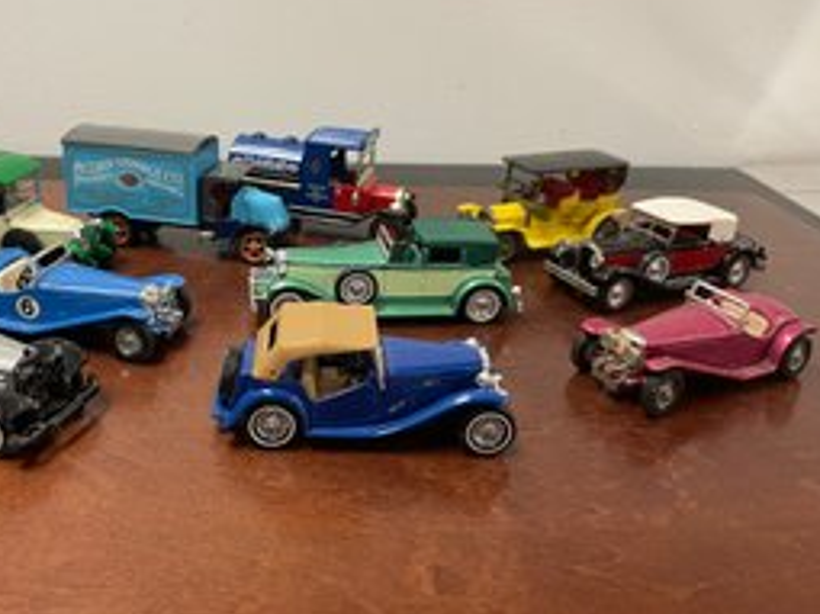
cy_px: 259
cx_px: 323
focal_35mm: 35
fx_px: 829
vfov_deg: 40.6
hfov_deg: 52.2
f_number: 1.6
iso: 160
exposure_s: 1/60
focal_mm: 4.2
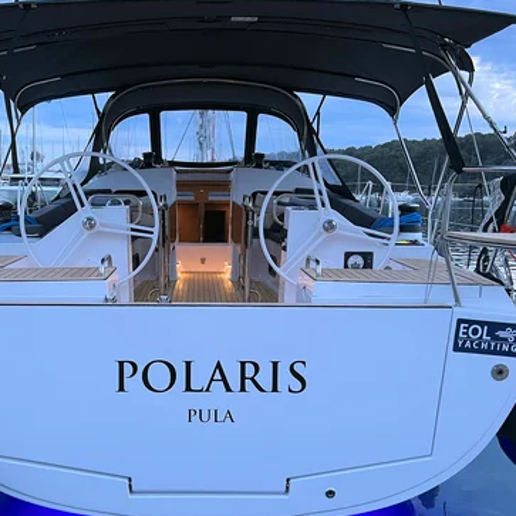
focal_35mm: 38
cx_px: 188
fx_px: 641
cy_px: 293
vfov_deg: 43.8
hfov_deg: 43.4
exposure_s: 1/89
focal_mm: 5.7
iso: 125
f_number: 1.5
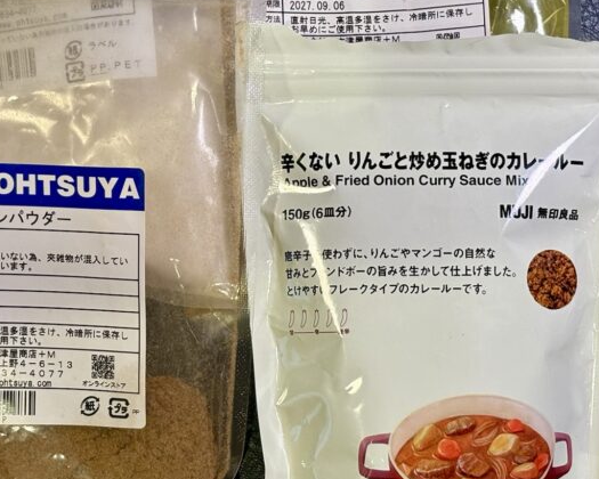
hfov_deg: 19.4
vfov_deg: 15.5
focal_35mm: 99
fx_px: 1755
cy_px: 177
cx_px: 301
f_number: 1.6
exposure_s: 1/100
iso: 50
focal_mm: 5.96
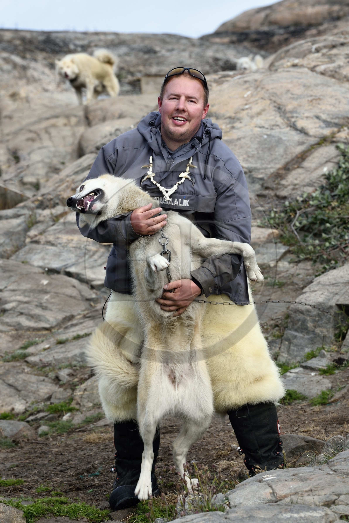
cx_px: 174
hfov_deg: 10.5
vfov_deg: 15.8
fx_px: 1890
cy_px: 262
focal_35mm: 130
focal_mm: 130
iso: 400
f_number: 8
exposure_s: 1/400
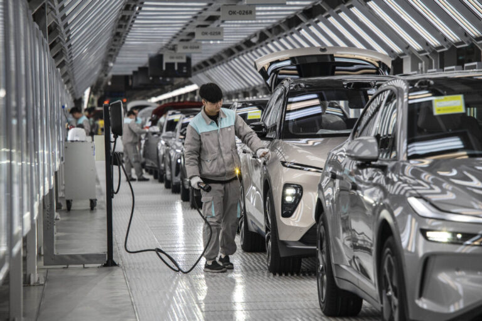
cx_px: 241
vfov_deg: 19.5
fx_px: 937
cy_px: 160
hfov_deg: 28.8
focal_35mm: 70
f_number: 5
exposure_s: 1/1250
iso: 2000
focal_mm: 70
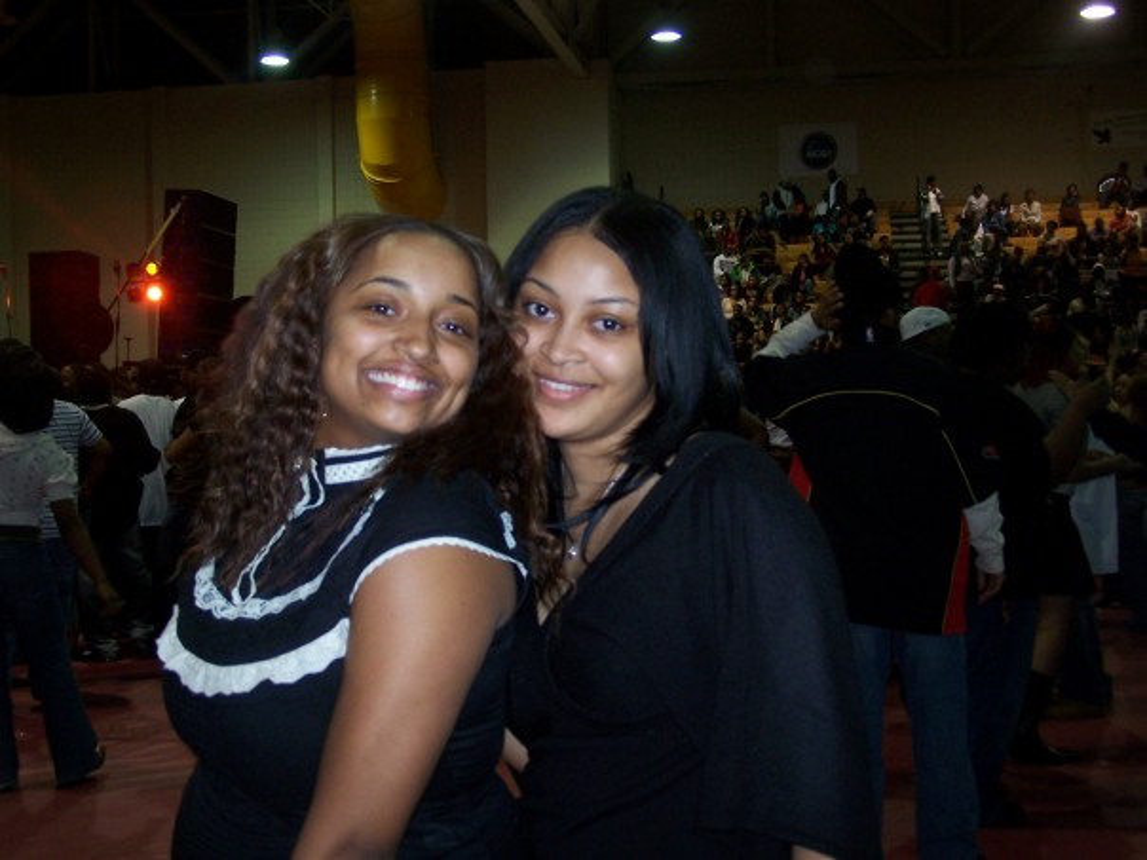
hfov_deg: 39.7
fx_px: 1590
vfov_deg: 30.3
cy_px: 430
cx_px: 574
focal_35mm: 48
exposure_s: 1/60
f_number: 3
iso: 140
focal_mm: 8
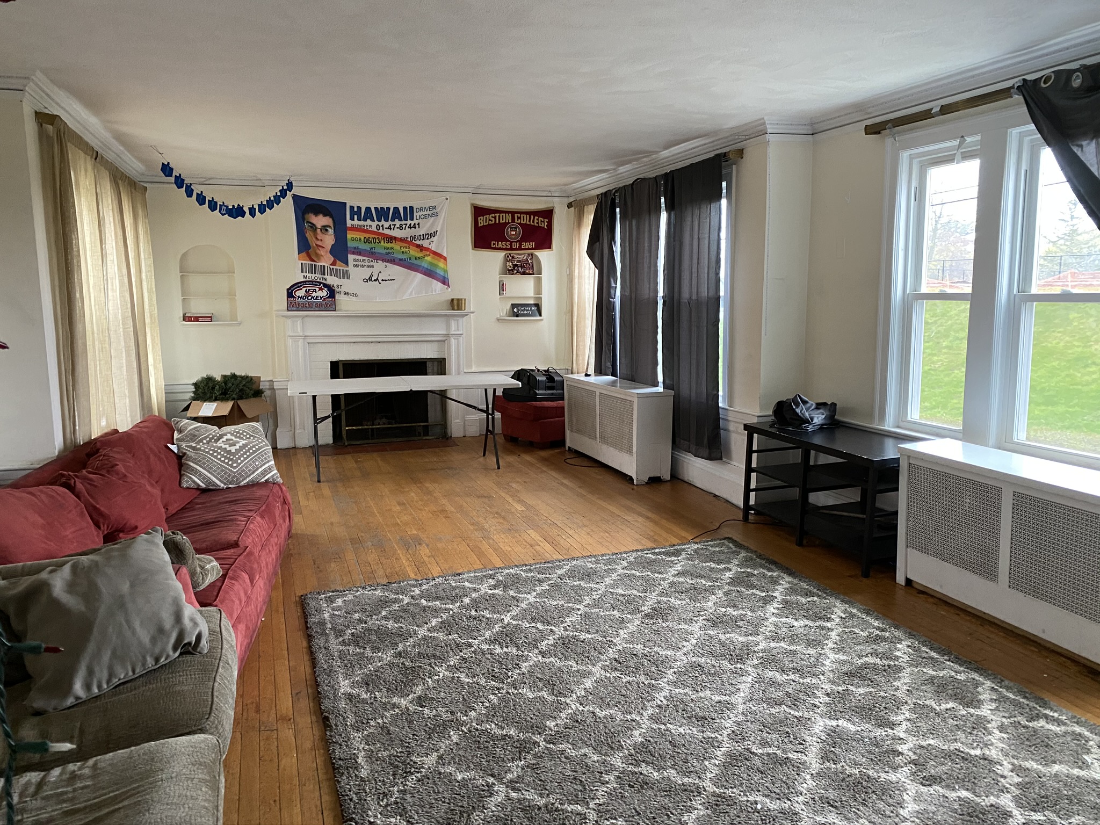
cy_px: 412
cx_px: 550
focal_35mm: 26
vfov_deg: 53.1
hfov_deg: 67.3
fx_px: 826
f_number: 1.8
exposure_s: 1/60
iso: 400
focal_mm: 4.25
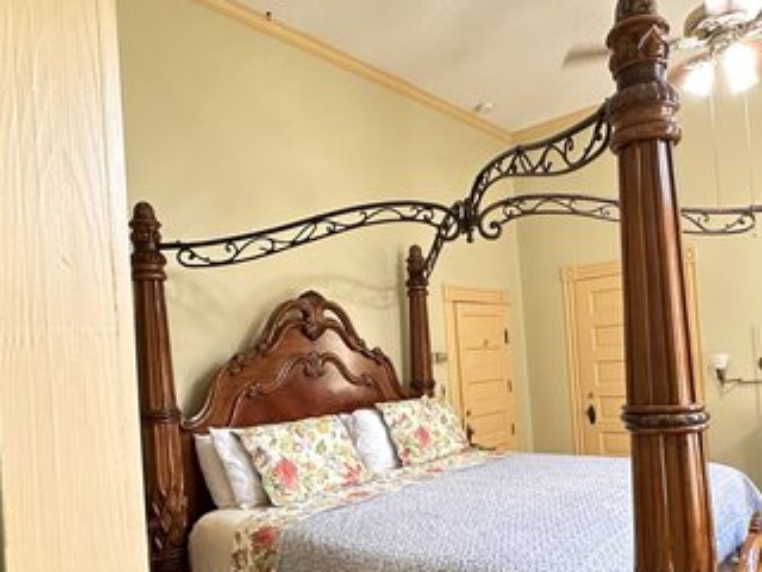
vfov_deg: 49.3
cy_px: 358
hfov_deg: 63.1
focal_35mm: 28
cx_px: 438
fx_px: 616
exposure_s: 1/60
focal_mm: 2.22
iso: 640
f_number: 2.2
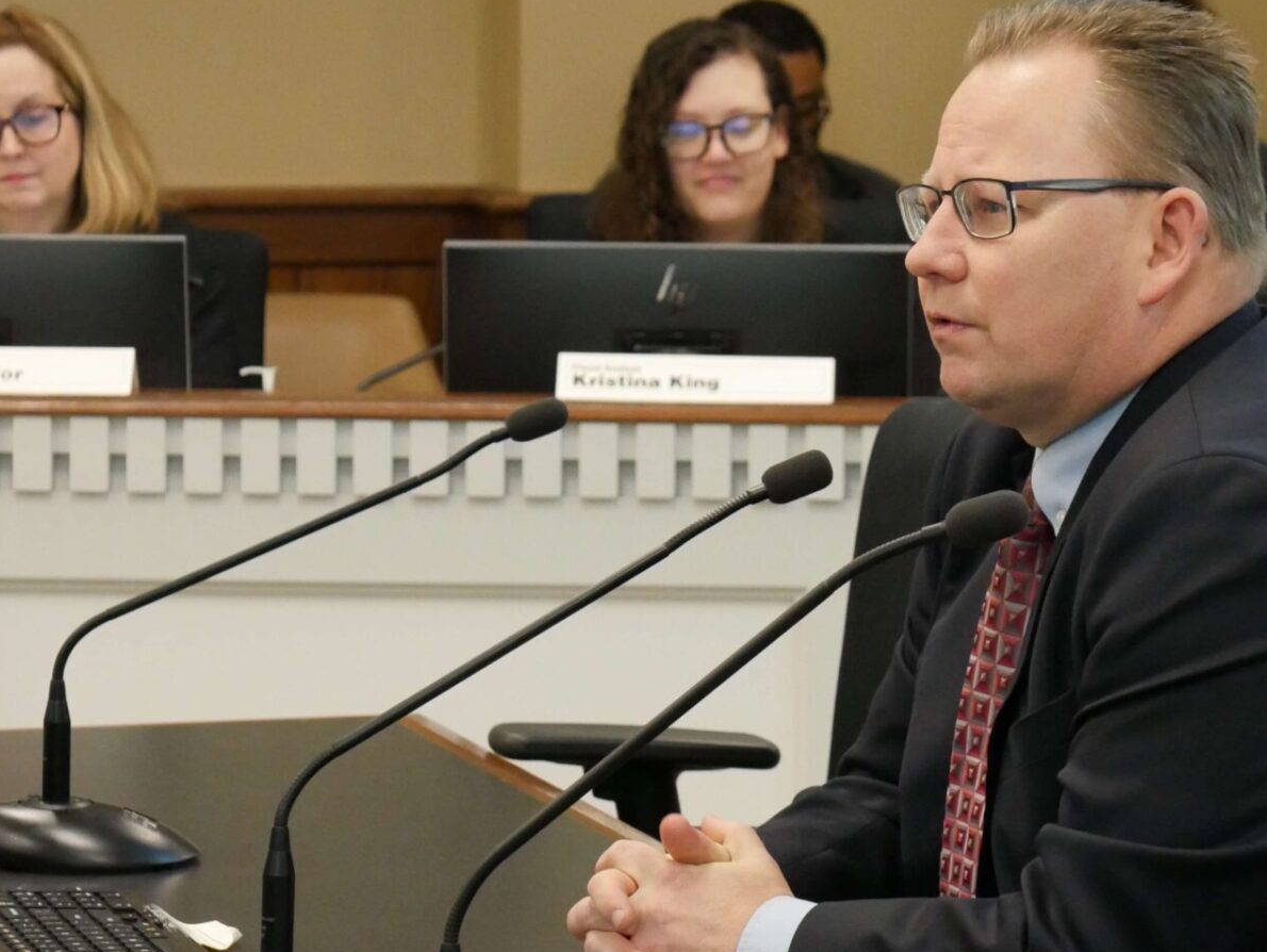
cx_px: 919
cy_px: 556
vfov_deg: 8.7
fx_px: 6263
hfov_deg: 11.5
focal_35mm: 171
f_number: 5.6
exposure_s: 1/80
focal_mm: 53
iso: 3200
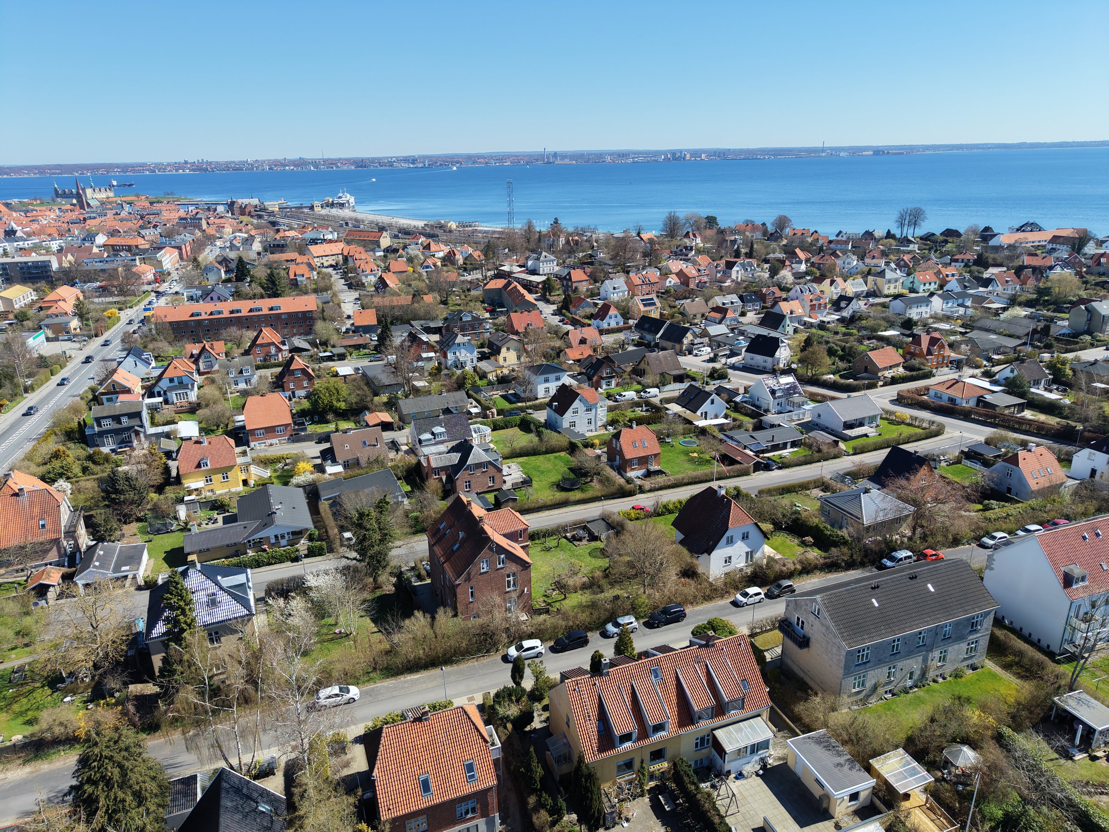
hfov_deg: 71.6
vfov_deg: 56.8
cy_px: 416
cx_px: 554
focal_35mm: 24
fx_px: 769
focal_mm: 8.67
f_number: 1.8
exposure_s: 1/5000
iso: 330
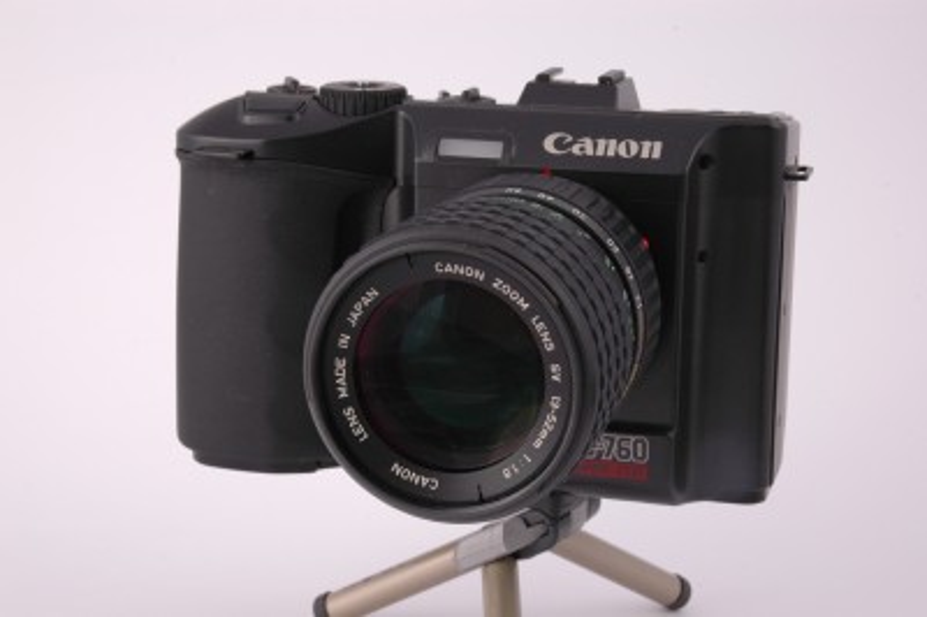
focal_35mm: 78
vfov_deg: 17.5
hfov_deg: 26.0
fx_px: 2007
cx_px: 464
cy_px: 308
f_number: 13
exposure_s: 1/60
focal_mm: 52
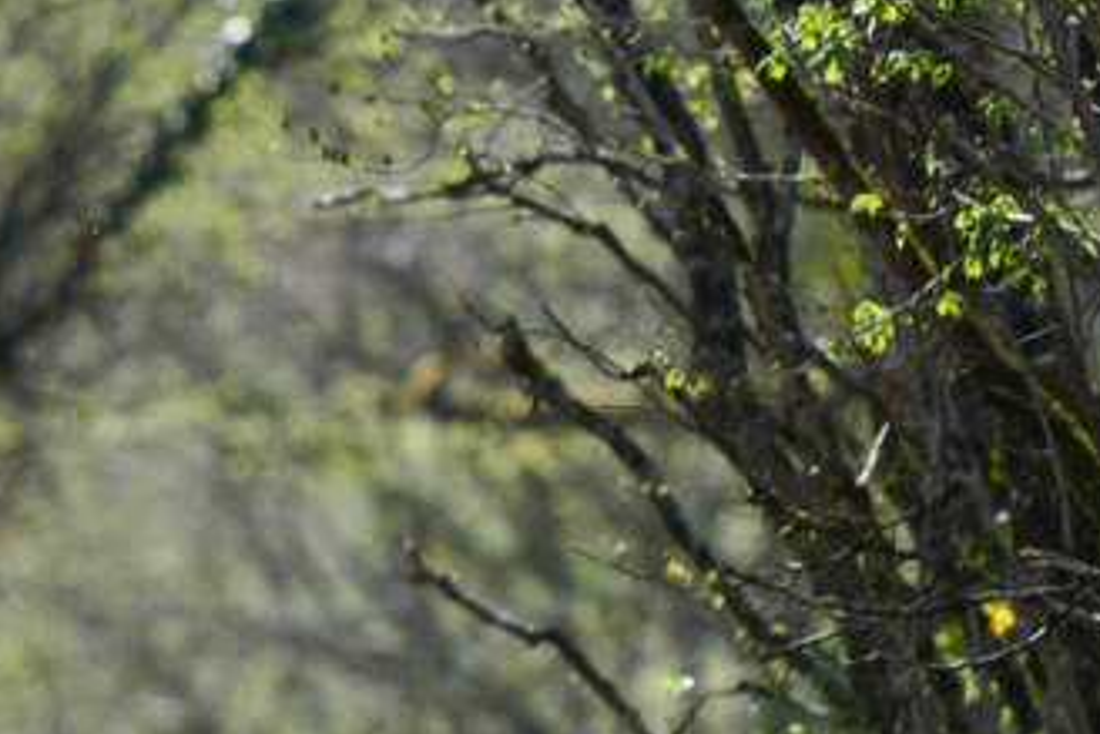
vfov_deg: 1.1
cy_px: 1280
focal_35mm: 1215
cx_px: -701
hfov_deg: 1.7
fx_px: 37140
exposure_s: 1/800
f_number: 6.3
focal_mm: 332
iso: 500
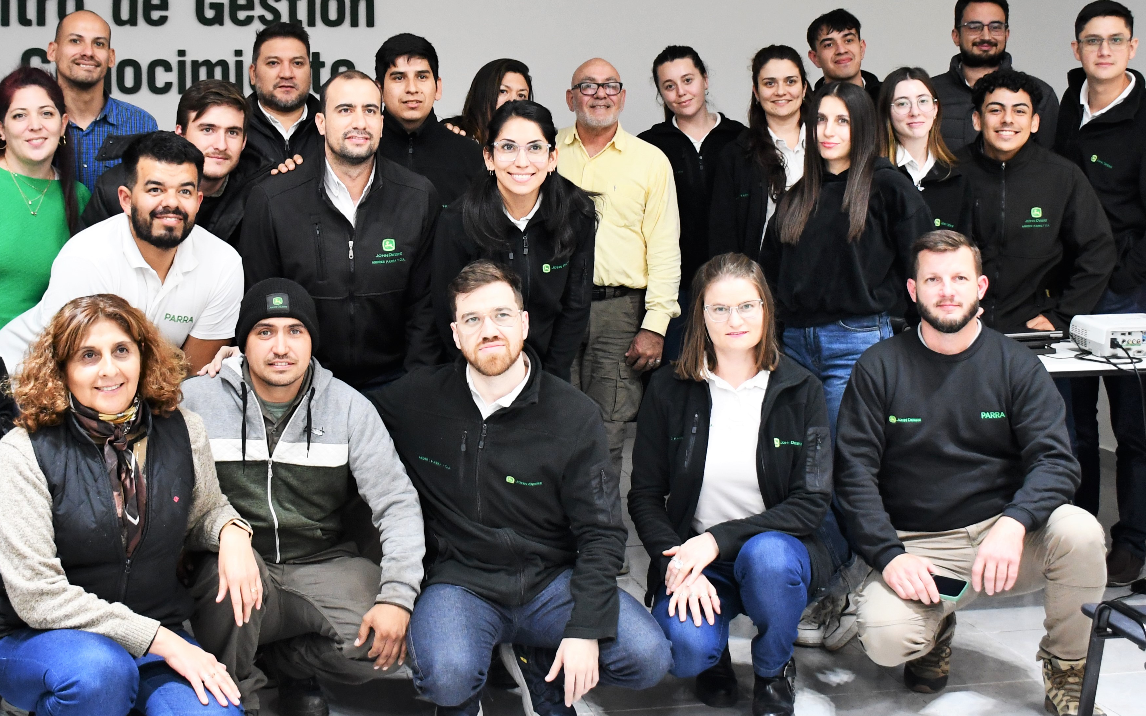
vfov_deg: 27.2
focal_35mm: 47
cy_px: 206
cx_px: 511
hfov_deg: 42.6
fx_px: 1468
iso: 1600
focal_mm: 20
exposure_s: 1/125
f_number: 3.5
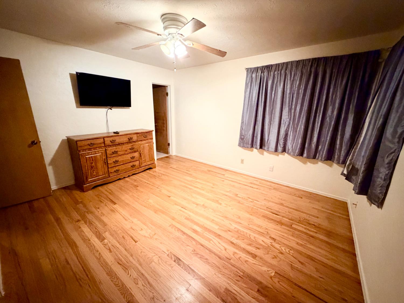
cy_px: 152
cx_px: 202
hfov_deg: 102.1
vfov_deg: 85.7
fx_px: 163
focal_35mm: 14
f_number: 2.2
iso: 1000
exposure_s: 1/40
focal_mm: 2.22
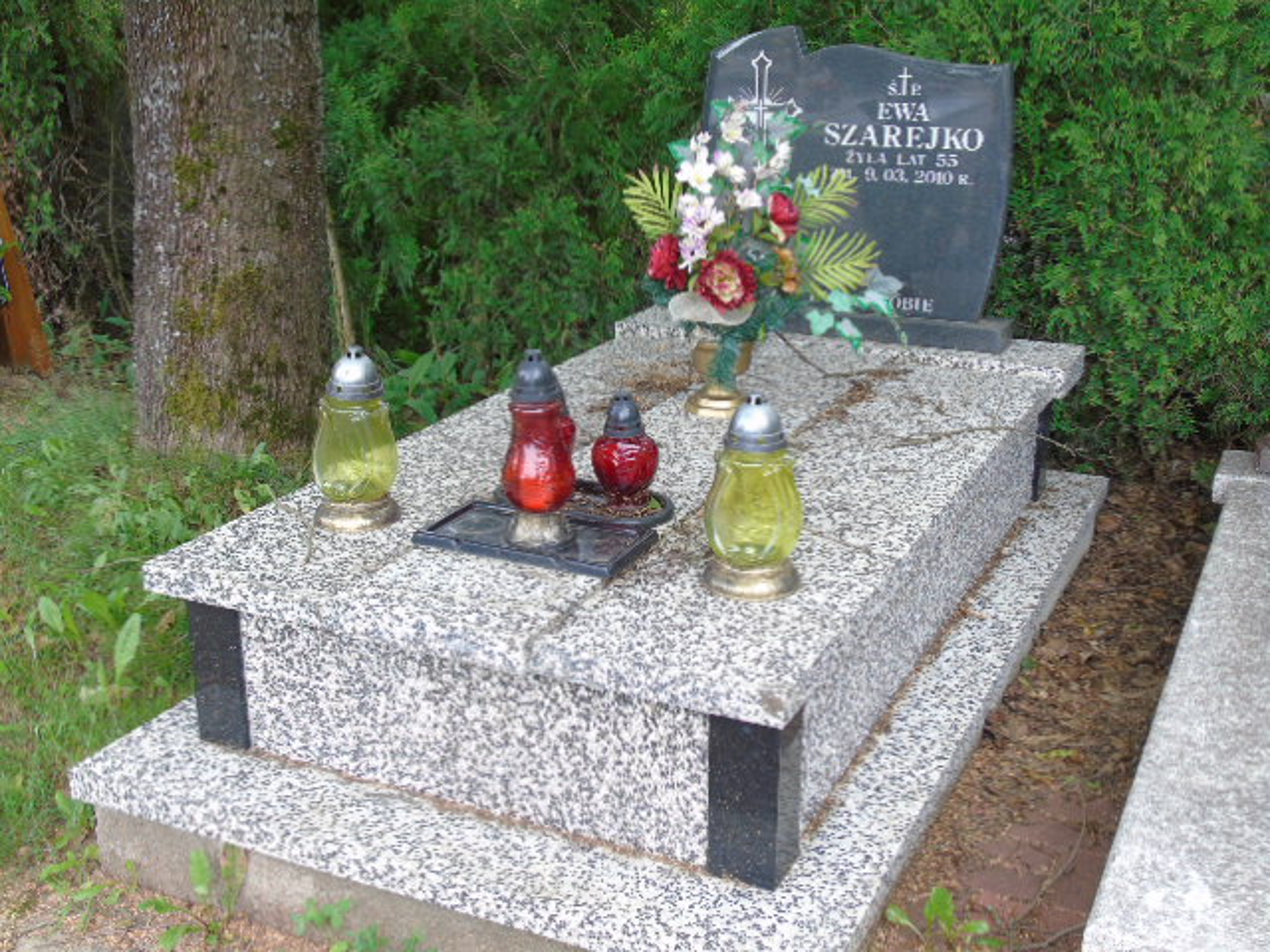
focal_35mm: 40
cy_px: 476
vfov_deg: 36.0
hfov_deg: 46.8
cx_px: 635
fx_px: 1468
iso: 80
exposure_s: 1/40
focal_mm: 7.1
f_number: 3.9
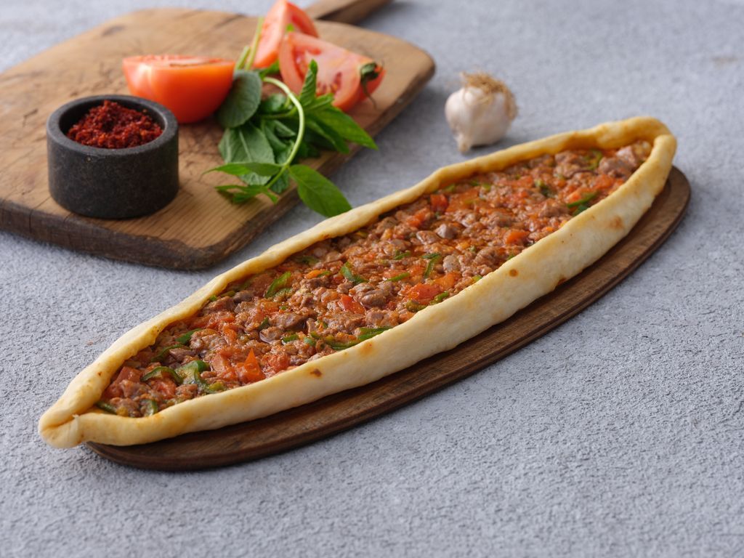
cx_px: 372
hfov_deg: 20.7
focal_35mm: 95
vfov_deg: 15.6
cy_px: 279
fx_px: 2042
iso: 400
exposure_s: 1/100
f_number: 10
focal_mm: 120
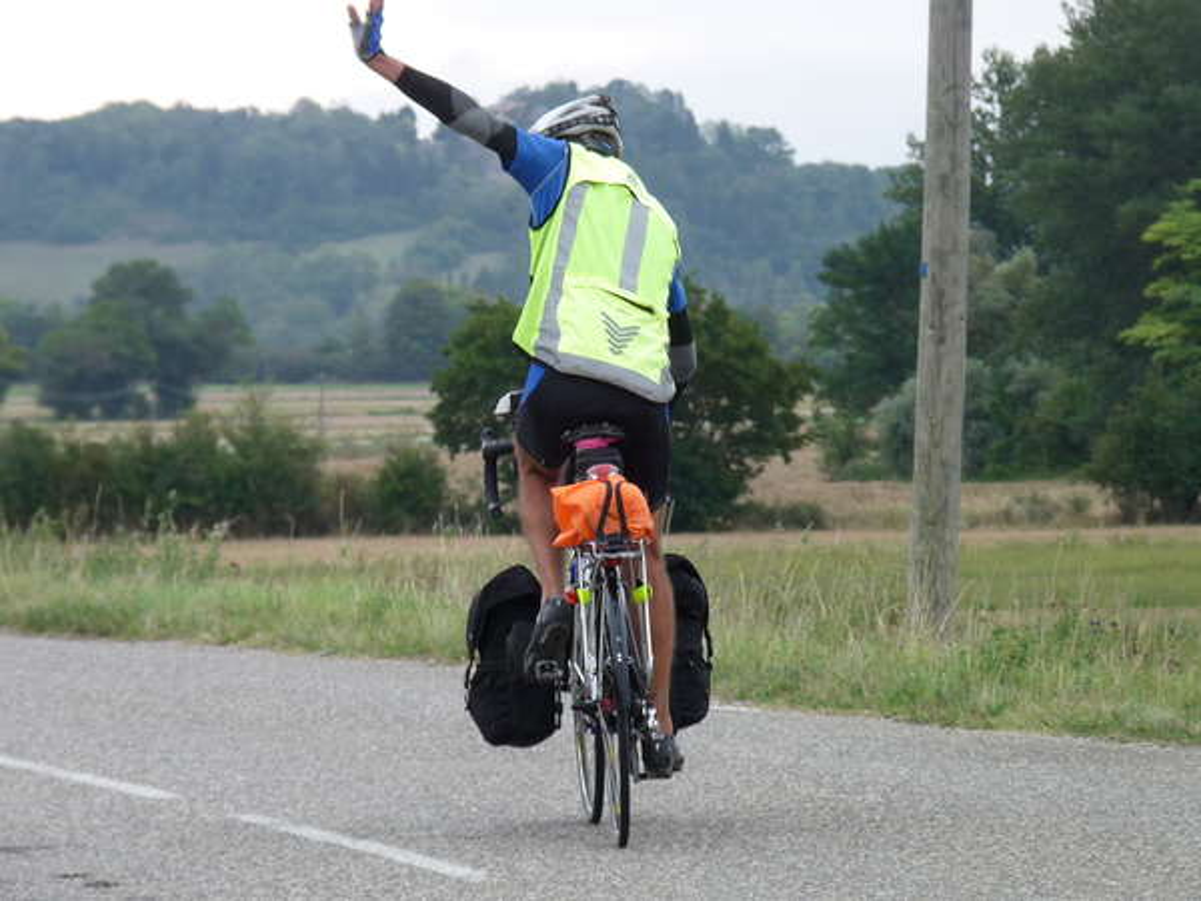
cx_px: 600
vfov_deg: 4.9
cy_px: 450
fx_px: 10443
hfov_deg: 6.6
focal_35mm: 301
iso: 100
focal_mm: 37.8
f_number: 4
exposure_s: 1/125
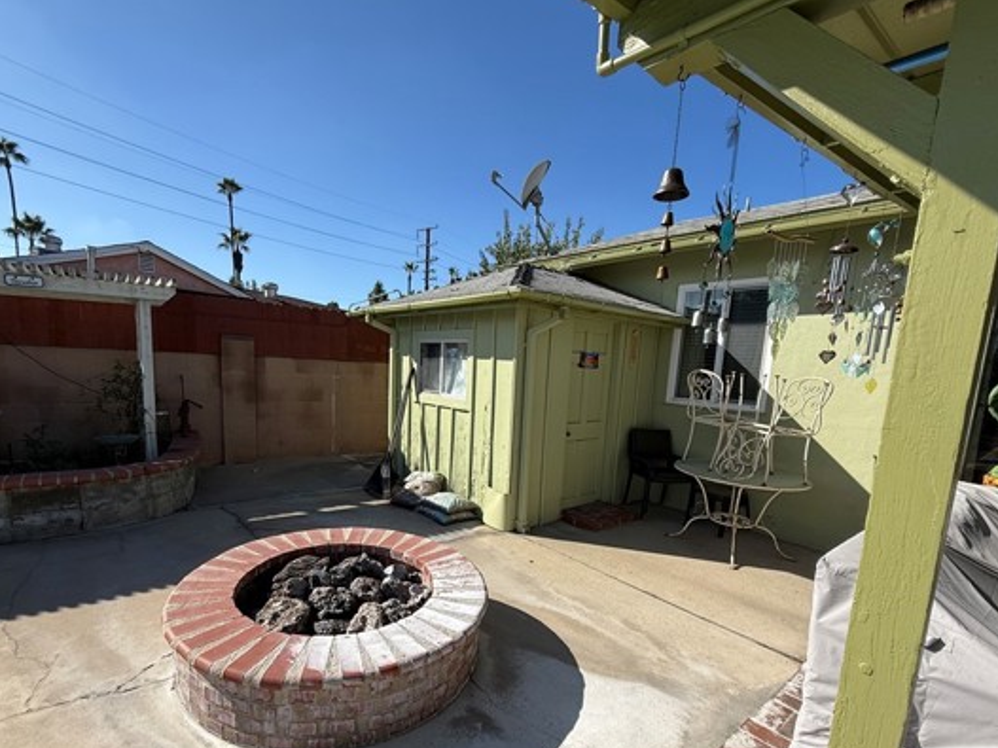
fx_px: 490
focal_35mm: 17
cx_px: 466
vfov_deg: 74.1
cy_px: 439
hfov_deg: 90.9
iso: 50
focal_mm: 2.22
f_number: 2.2
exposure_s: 1/1656
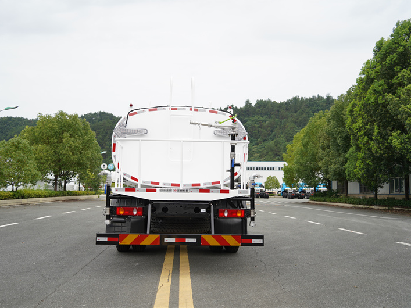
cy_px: 154
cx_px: 188
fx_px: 439
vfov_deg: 38.7
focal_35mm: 37
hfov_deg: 50.1
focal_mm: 34
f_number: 3.2
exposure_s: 1/1000
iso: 100
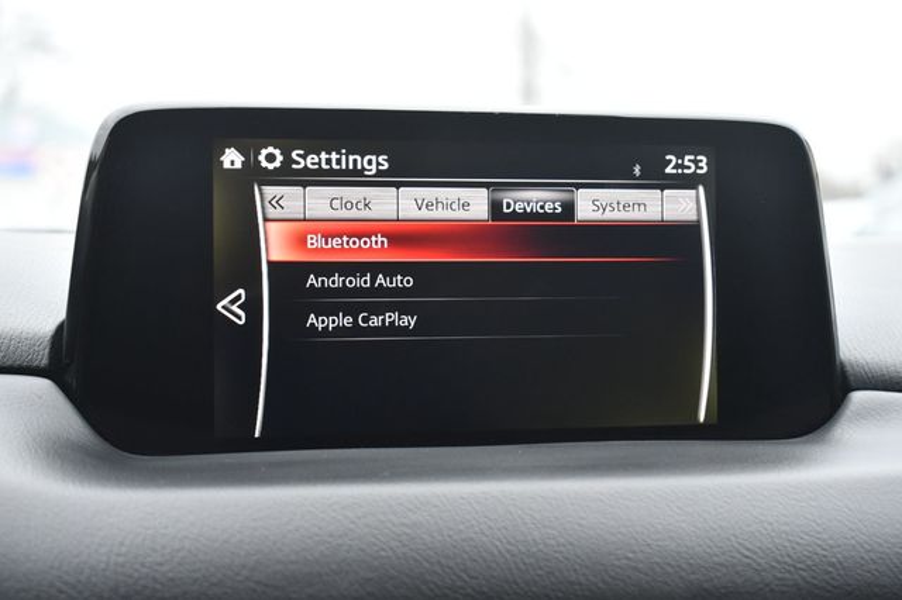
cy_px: 300
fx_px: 1502
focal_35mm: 60
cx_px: 451
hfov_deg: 33.4
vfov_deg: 22.6
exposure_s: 1/125
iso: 900
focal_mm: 40
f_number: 4.8
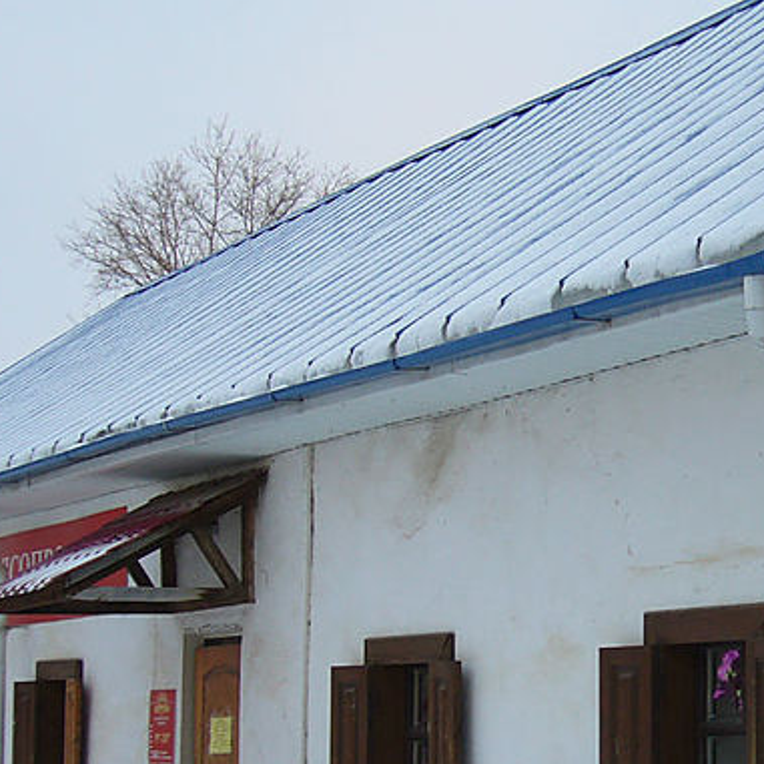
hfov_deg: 18.2
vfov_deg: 18.4
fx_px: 2347
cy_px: 516
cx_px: 696
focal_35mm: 94
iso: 80
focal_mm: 7.5
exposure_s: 1/40
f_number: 3.2
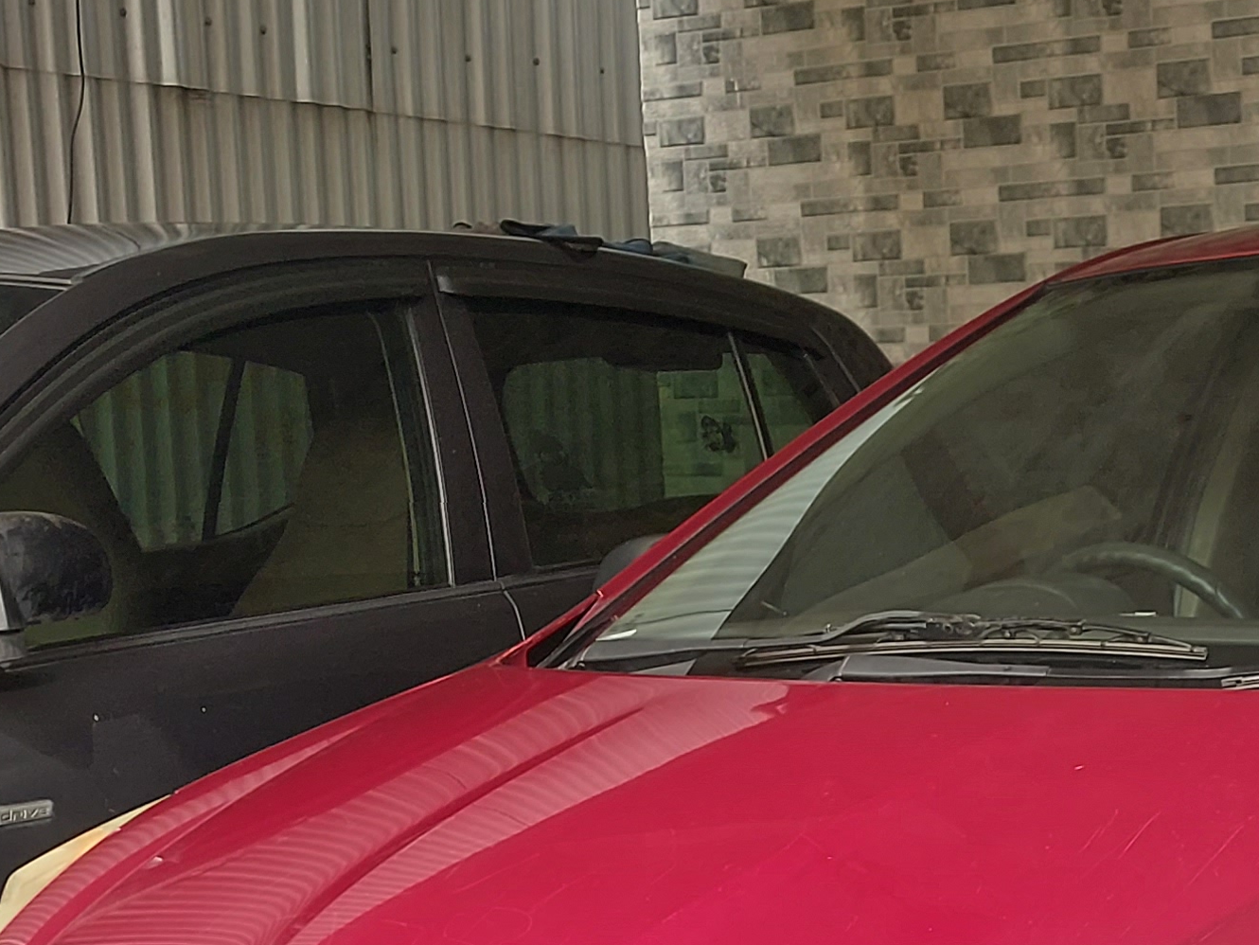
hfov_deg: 20.6
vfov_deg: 15.7
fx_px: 3347
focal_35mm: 92
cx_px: 1251
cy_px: 976
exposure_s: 1/123
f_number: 1.8
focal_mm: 4.6
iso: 20
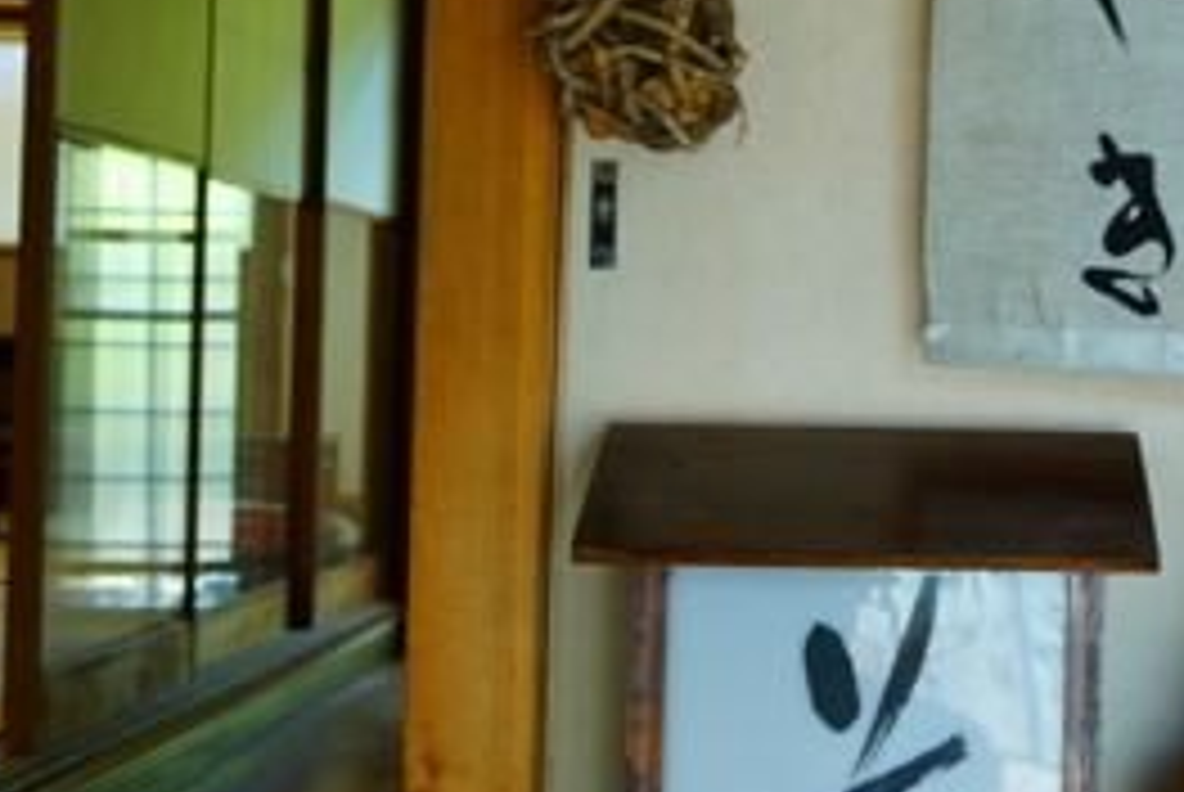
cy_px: 263
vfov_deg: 16.7
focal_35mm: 82
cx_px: 1238
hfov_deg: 23.5
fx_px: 2700
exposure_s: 1/60
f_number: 4
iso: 500
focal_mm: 18
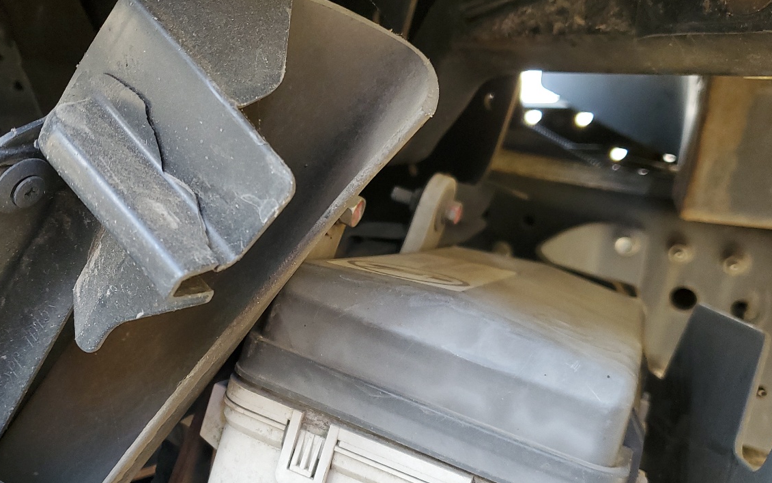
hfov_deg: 50.1
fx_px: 821
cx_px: 318
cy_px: 297
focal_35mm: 39
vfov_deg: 32.6
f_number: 1.5
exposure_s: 1/60.2
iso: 94
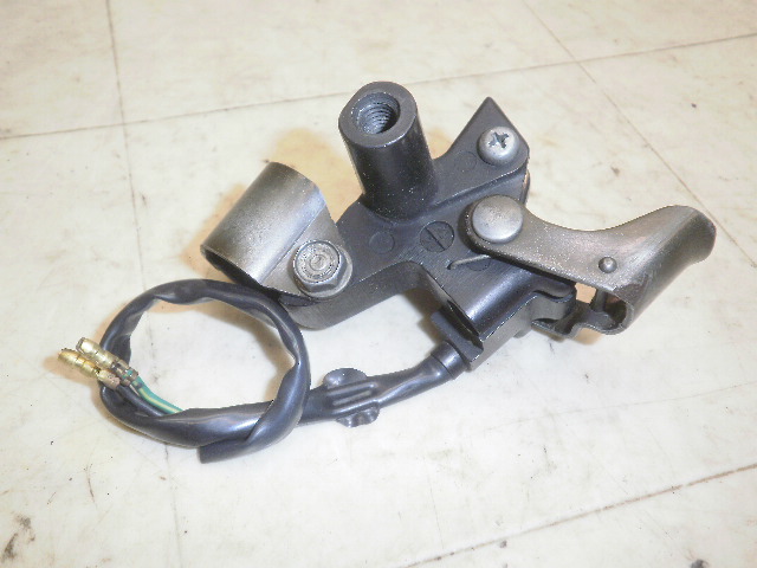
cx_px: 378
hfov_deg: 58.4
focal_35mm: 31
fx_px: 678
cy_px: 284
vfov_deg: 45.4
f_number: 2.9
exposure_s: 1/80
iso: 100
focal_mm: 5.45
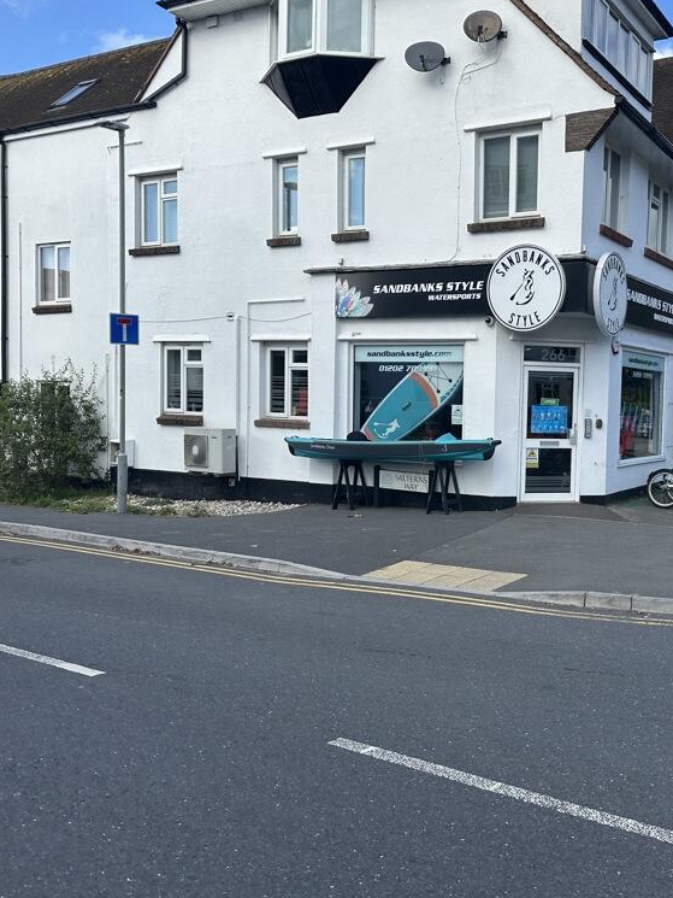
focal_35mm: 33
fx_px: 855
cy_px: 438
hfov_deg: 41.7
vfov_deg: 55.3
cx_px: 503
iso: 80
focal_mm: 6.86
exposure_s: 1/2525
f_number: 1.78
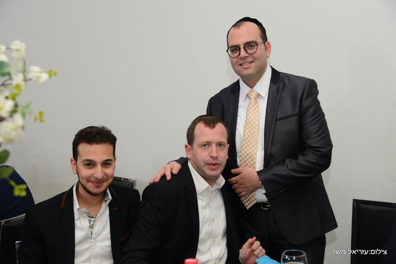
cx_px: 198
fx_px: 550
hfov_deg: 39.6
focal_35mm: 50
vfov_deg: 27.0
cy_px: 132
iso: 1600
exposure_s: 1/100
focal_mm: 50
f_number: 5.6
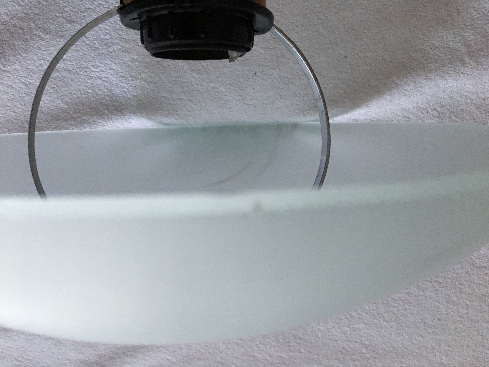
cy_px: 184
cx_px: 244
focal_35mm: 29
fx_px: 410
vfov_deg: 48.2
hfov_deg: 61.7
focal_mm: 4.15
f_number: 2.2
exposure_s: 1/25
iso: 200
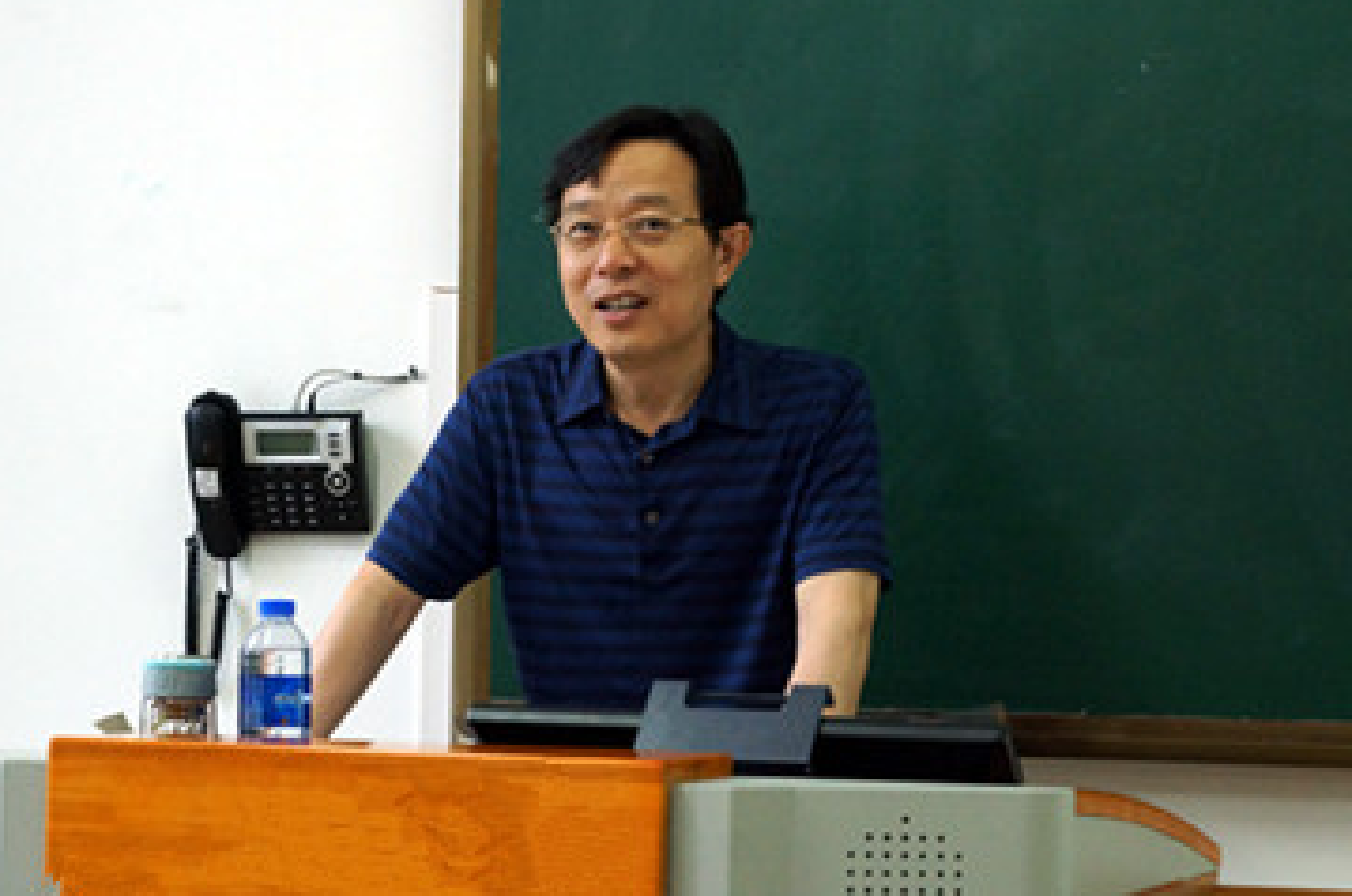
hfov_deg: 22.4
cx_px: 635
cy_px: 371
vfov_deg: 15.0
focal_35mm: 91
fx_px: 3411
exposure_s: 1/30
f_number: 9
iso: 800
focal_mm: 50
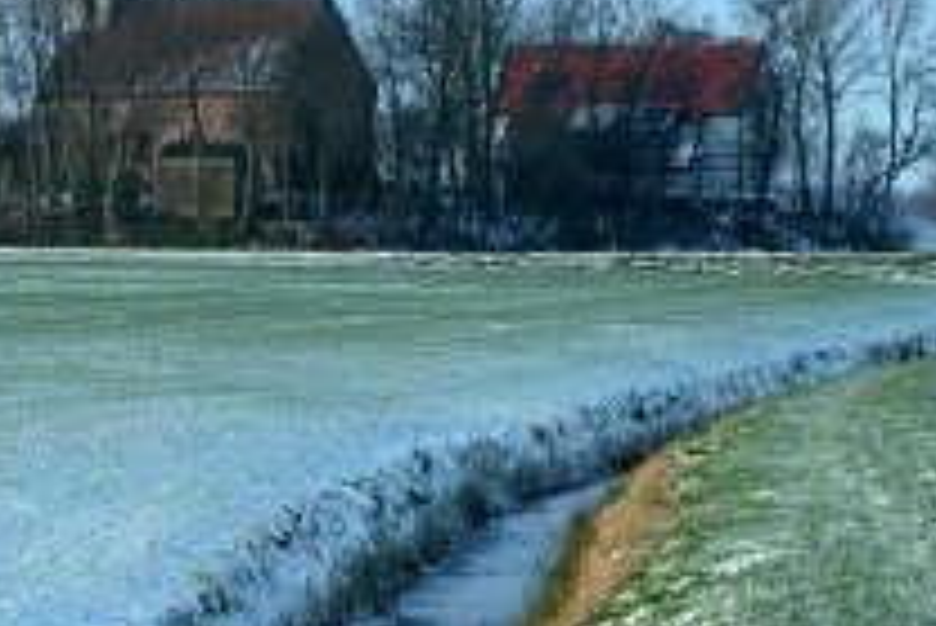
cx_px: 22
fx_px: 5906
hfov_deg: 9.0
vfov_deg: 6.1
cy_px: 351
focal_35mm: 227
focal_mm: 70
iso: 400
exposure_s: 1/180
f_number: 13
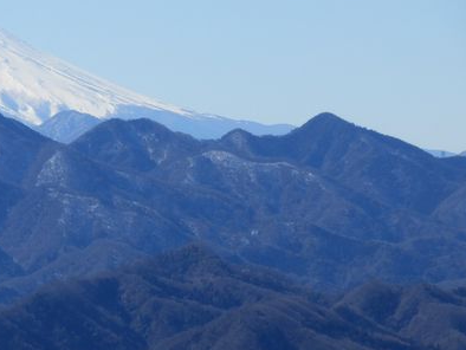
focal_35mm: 337
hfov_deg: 5.9
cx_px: 22
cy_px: 241
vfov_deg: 4.4
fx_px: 4539
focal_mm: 29.4
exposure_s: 1/500
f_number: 5.9
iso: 80
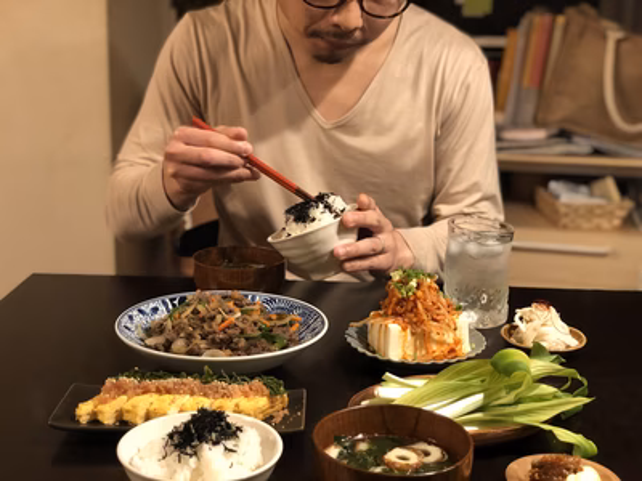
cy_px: 240
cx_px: 321
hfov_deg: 36.8
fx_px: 964
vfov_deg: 28.0
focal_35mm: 52
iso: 160
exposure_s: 1/20
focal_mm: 6
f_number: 2.4
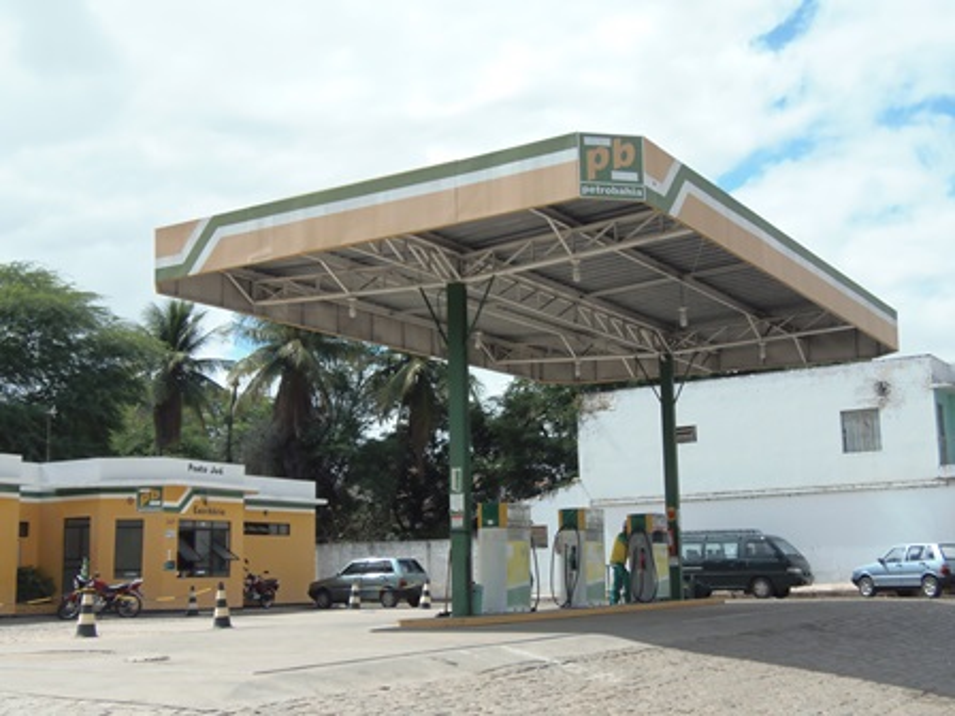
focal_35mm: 42
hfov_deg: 44.8
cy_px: 358
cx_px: 478
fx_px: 1159
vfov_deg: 34.3
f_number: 3.6
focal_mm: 7.8
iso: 64
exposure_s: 1/640
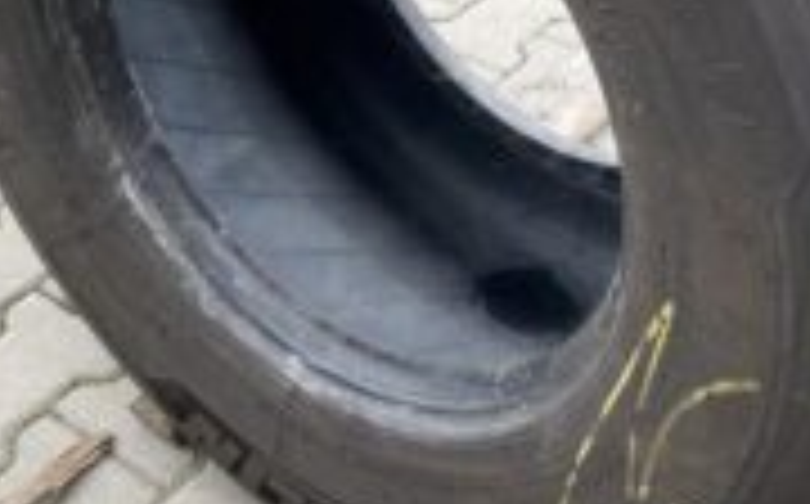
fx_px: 1455
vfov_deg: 19.1
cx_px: 414
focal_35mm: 66
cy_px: -11
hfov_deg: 31.1
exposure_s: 1/483
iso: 32
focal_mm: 4.25
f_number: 1.8
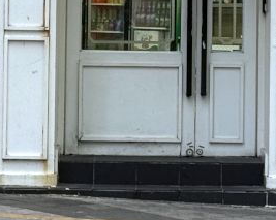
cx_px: 126
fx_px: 1836
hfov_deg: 8.6
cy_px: -27
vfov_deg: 6.8
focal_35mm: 225
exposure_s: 1/173
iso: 50
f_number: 1.78
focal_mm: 6.76
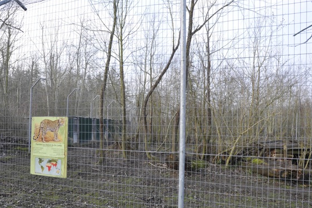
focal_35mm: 24
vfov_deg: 52.6
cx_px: 135
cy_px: 127
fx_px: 208
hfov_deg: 73.4
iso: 200
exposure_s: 1/160
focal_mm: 17
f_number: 6.3
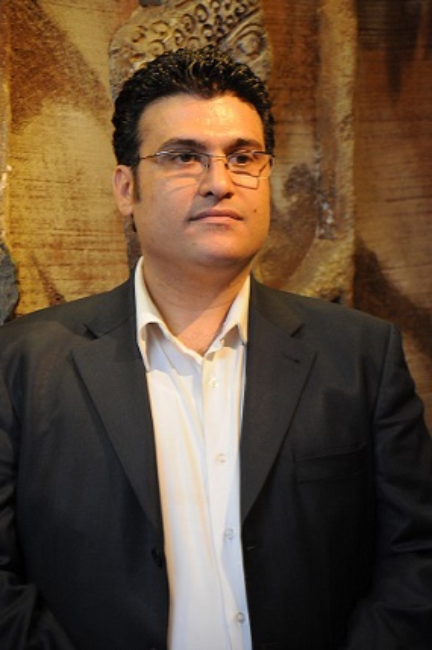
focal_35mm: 123
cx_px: 216
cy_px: 325
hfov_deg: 11.1
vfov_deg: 16.7
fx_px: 2219
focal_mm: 82
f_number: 5
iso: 1600
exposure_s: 1/25
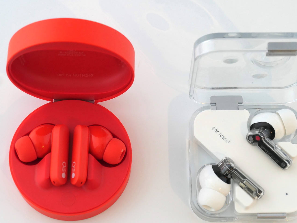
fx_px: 669
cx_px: 142
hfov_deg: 25.0
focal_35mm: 78
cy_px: 125
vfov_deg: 18.9
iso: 320
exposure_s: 1/80
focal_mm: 19.8
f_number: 4.4
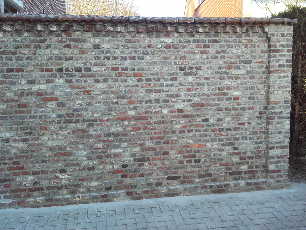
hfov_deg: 58.4
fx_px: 274
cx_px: 153
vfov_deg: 45.4
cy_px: 115
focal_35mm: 31
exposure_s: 1/107
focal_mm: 3.3
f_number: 2.2
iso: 50
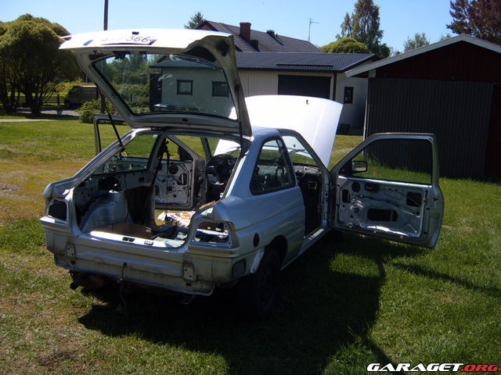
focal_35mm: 37
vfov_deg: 38.7
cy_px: 188
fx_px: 536
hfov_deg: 50.1
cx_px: 250
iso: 63
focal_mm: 6.2
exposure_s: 1/750
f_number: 2.9
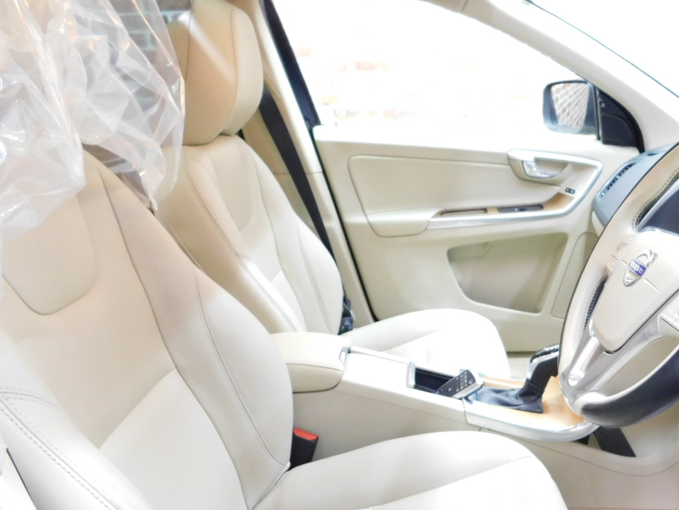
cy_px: 350
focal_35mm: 32
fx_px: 628
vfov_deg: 43.4
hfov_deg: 56.0
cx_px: 433
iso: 560
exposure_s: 1/8
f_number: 3
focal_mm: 4
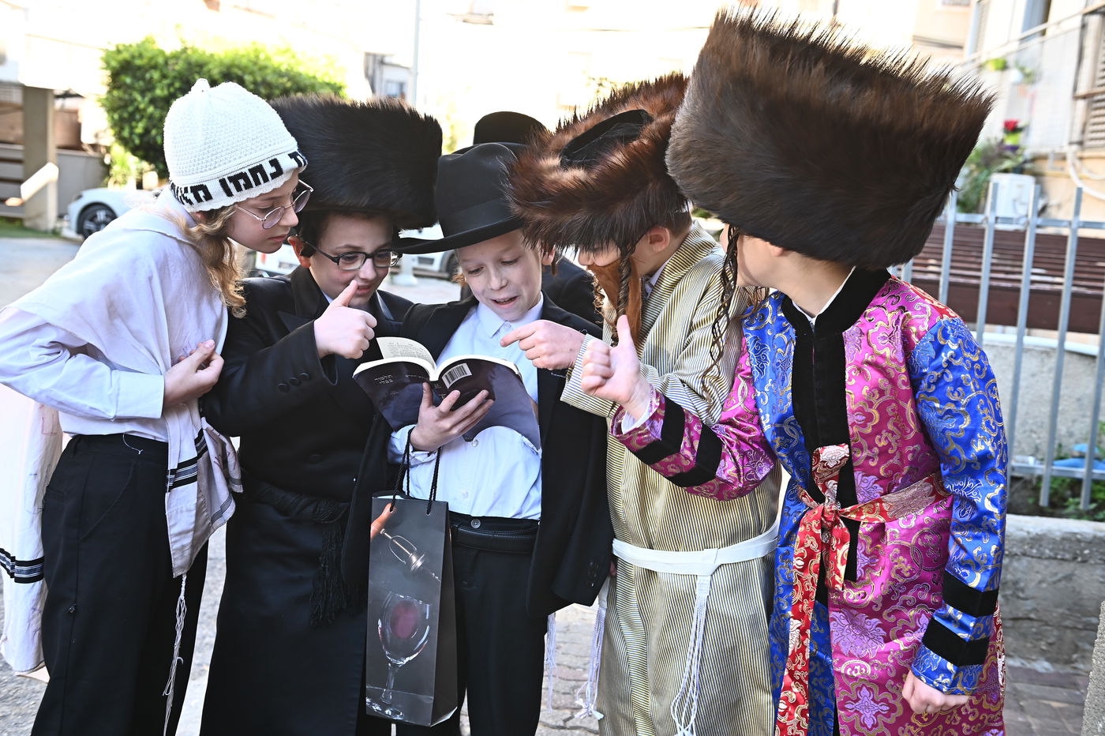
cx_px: 552
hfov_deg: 50.7
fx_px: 1166
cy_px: 368
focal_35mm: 38
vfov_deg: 35.0
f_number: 5
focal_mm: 38
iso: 400
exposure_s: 1/200
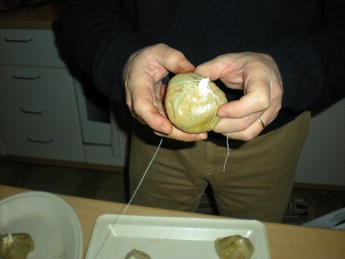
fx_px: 379
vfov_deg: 37.7
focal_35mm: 38
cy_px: 130
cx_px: 172
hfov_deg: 49.0
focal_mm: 6.3
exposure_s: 1/60
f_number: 3.1
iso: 64
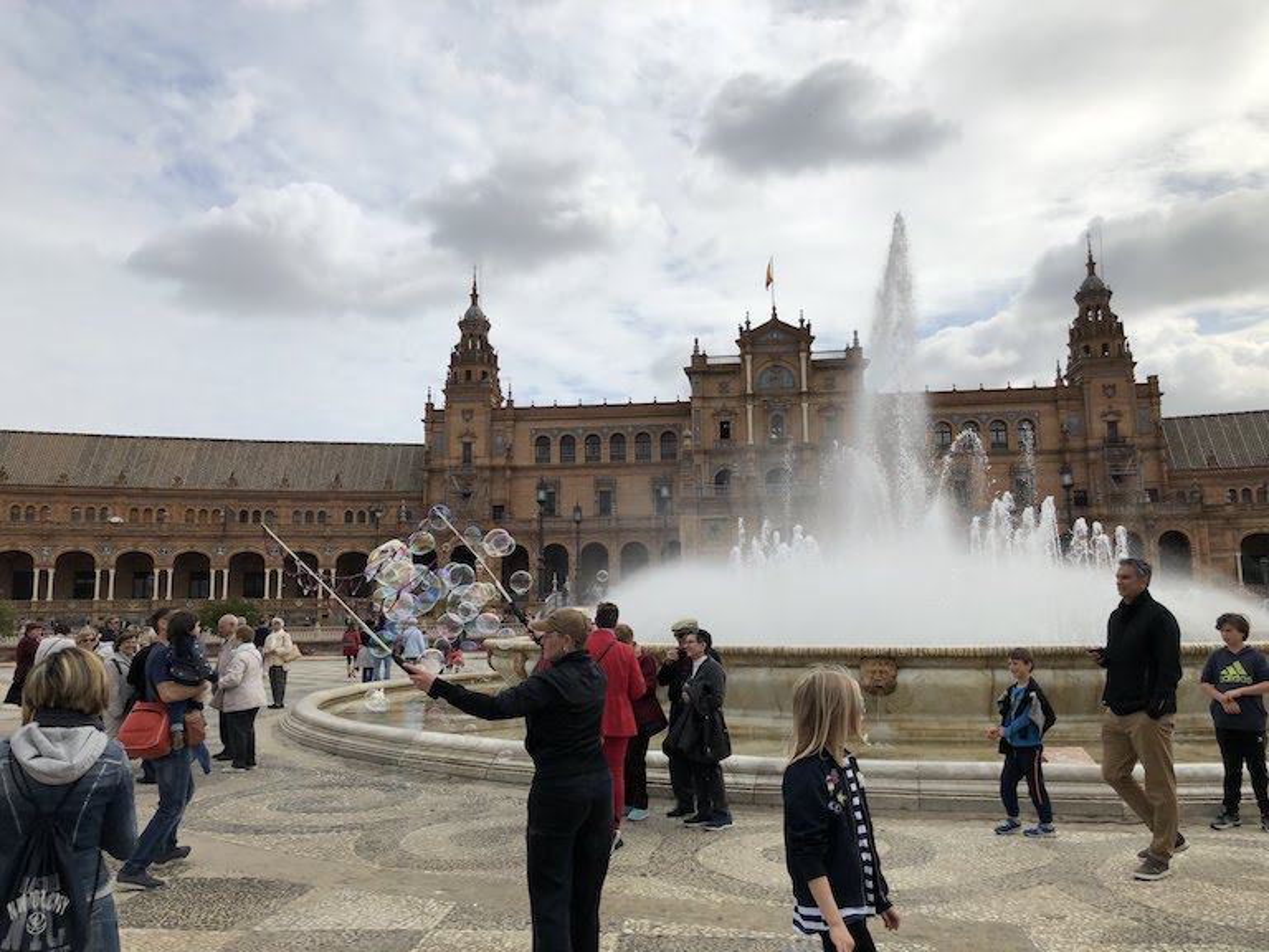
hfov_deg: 63.4
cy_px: 476
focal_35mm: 28
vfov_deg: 49.7
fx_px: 1026
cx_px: 634
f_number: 1.8
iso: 25
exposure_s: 1/4808
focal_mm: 4
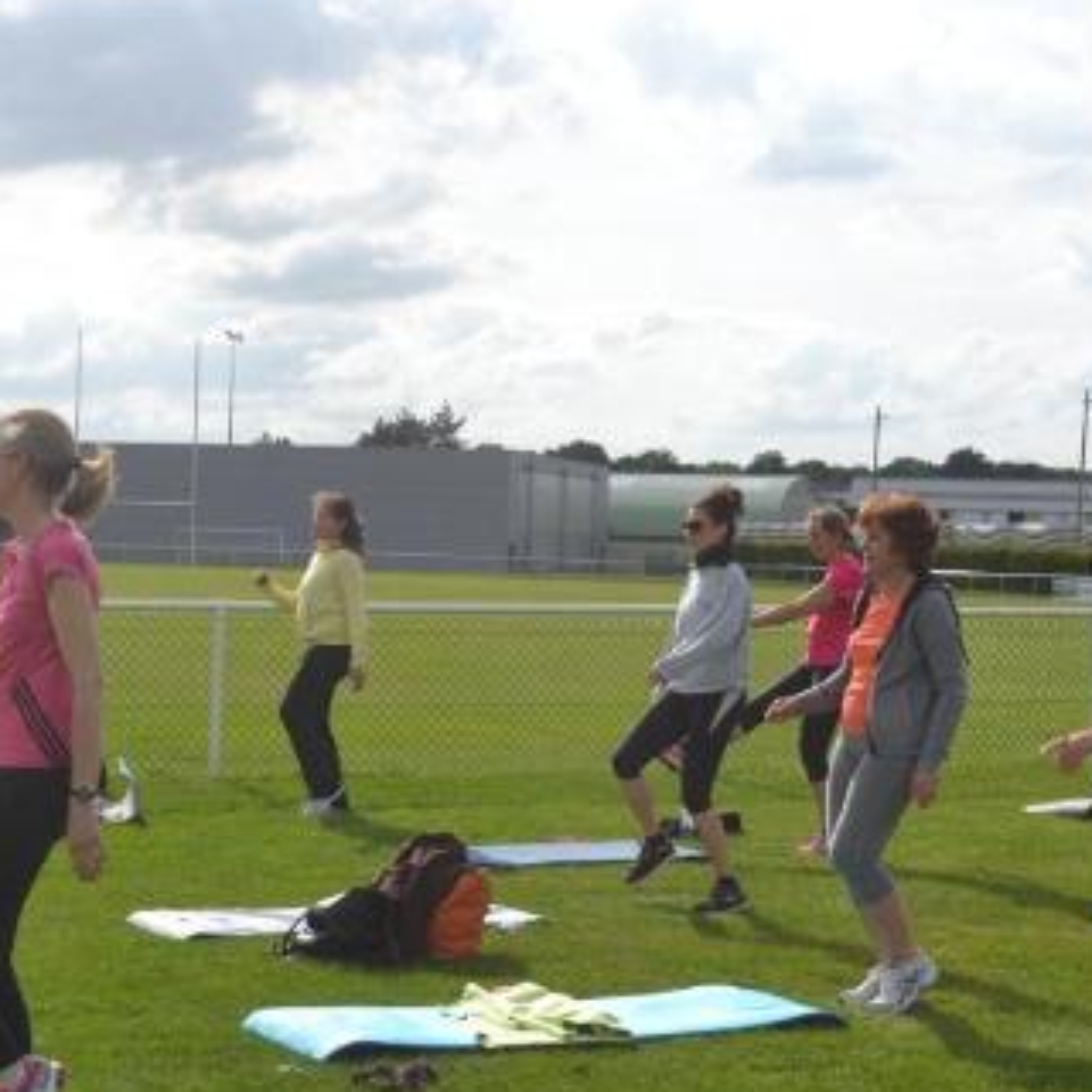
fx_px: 2636
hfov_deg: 23.4
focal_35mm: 74
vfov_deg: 23.4
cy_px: 582
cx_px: 536
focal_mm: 29
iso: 100
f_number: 9
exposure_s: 1/320
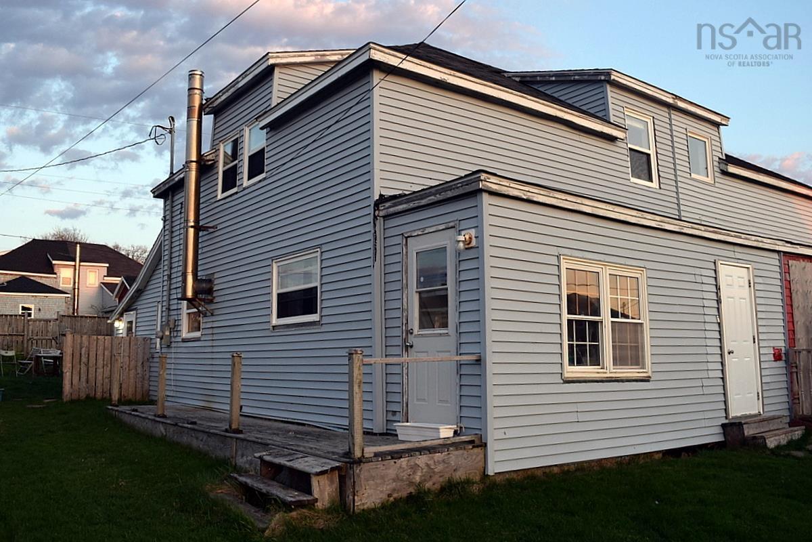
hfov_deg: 61.9
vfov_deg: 43.6
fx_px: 677
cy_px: 271
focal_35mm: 30
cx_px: 406
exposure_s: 1/125
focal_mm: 20
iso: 400
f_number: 5.6
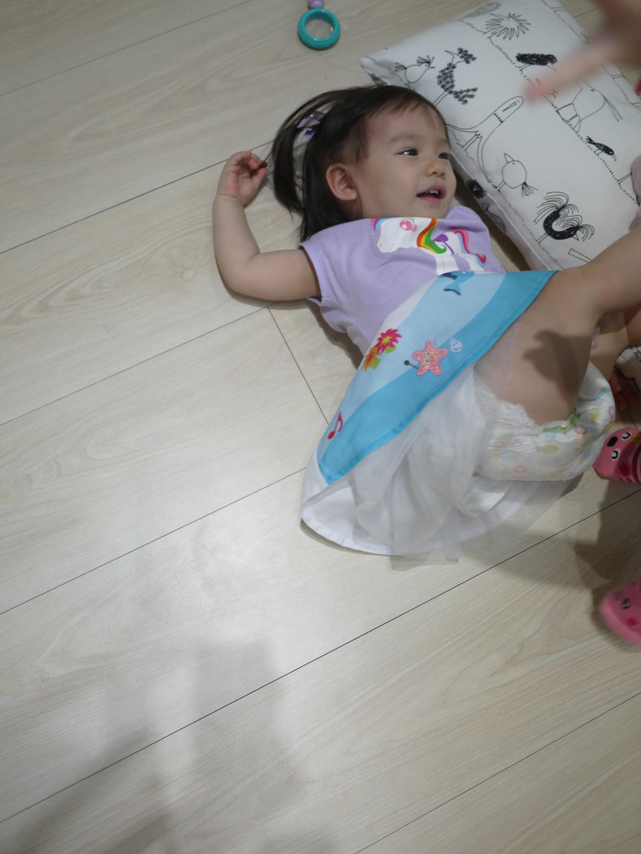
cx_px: 320
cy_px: 427
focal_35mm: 40
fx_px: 988
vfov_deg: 46.8
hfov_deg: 36.0
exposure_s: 1/160
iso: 160
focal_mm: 20
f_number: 1.7
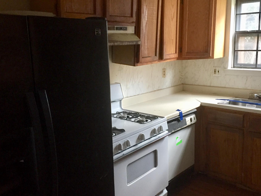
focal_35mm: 35
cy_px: 96
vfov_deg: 40.7
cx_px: 146
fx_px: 264
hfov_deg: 52.5
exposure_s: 1/30
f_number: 2.2
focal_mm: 4.15
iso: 250
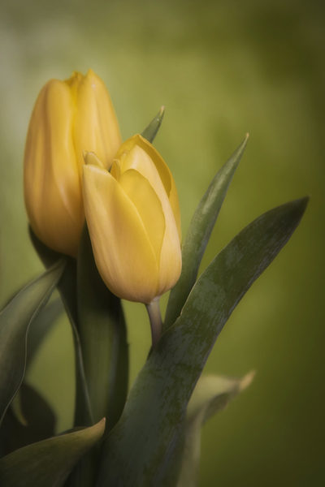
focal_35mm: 120
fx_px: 1625
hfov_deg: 11.4
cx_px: 162
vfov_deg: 17.1
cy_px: 244
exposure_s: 1/60
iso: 800
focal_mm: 120
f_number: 5.6
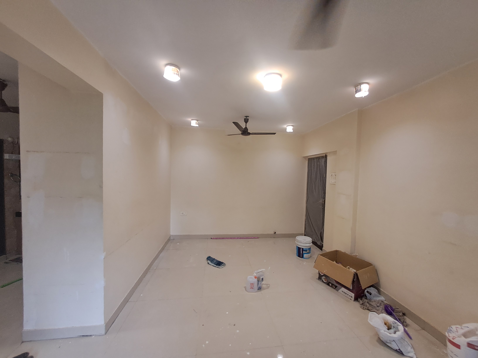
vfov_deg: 89.9
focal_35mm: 13
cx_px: 239
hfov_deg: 106.2
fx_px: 180
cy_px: 179
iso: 250
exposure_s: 1/50
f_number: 2.2
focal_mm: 1.42
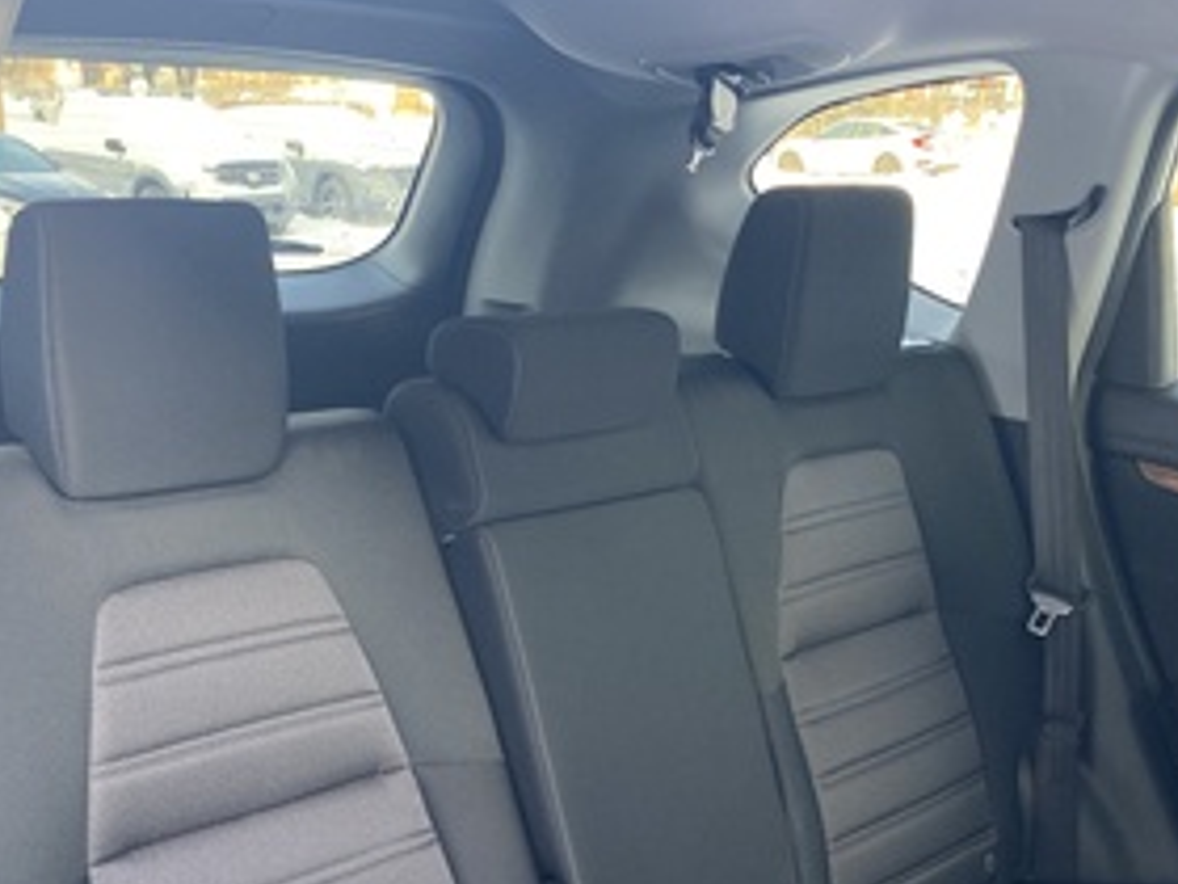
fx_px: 1429
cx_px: 509
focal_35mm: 42
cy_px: 634
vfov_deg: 33.8
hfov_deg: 44.7
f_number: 1.8
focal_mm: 3.99
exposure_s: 1/60
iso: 125
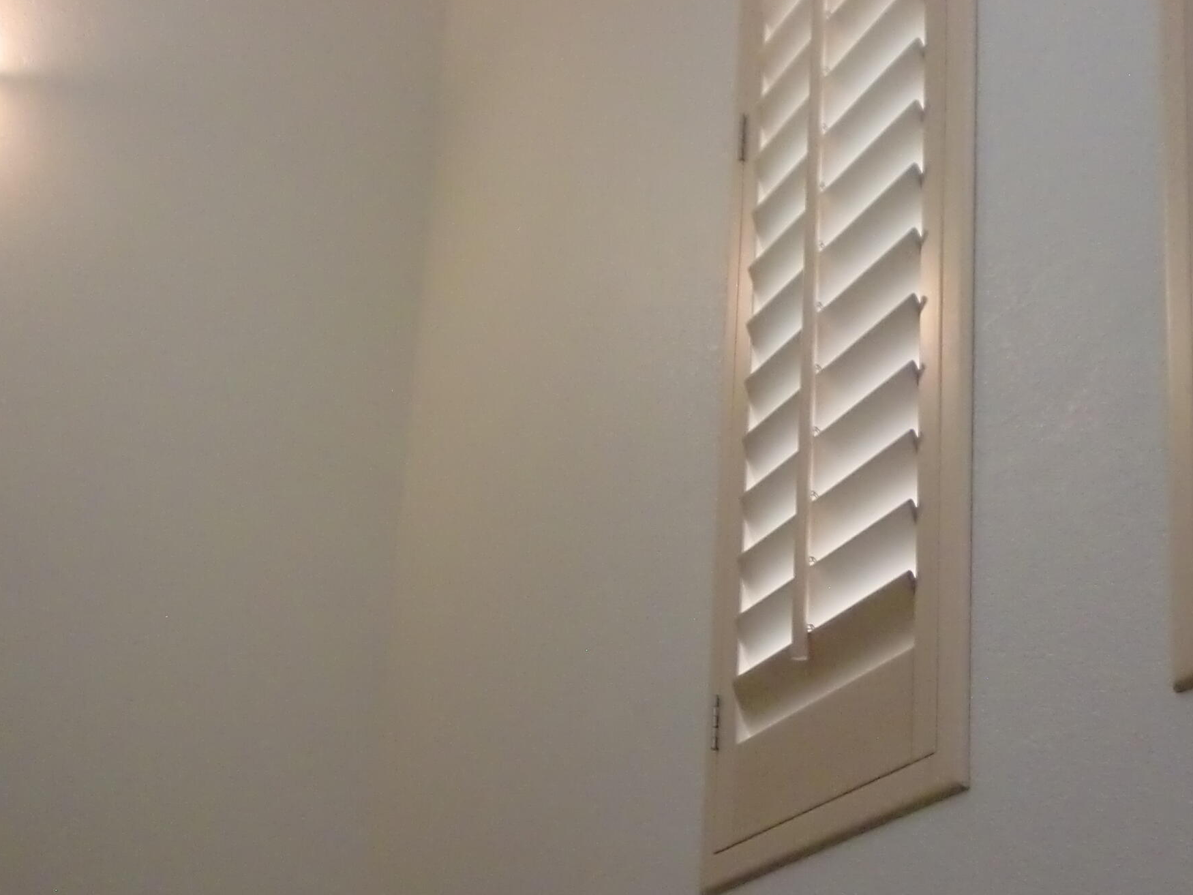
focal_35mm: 60
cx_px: 736
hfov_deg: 32.1
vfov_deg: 24.1
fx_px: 2068
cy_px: 713
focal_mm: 6.3
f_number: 3.1
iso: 500
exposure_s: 1/60
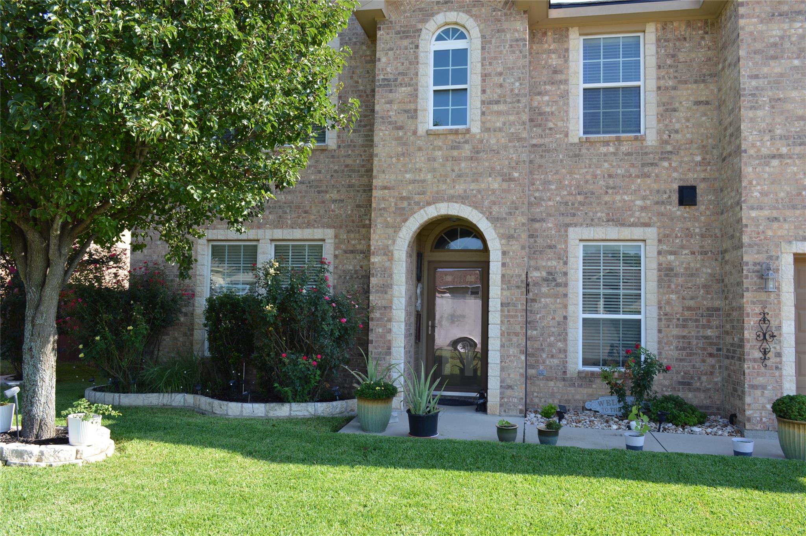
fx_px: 604
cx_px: 403
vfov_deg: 47.8
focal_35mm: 27
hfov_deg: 67.4
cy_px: 268
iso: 180
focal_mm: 18
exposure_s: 1/125
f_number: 8
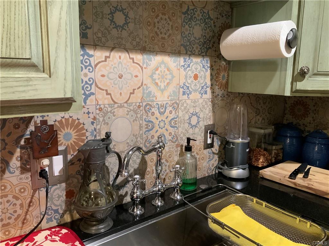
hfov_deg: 61.7
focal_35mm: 29
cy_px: 123
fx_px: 276
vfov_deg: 48.2
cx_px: 164
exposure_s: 1/30
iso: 250
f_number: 1.8
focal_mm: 3
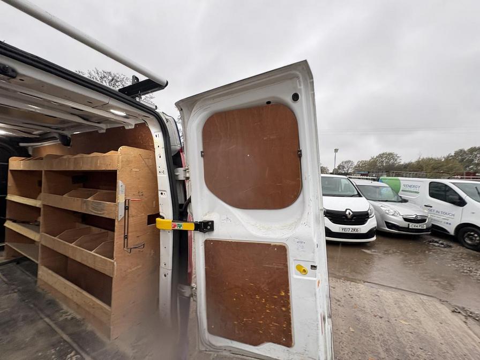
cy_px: 180
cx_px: 240
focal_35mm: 14
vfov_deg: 85.7
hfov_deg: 102.1
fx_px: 194
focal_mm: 2.22
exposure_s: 1/99
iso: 100
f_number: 2.2
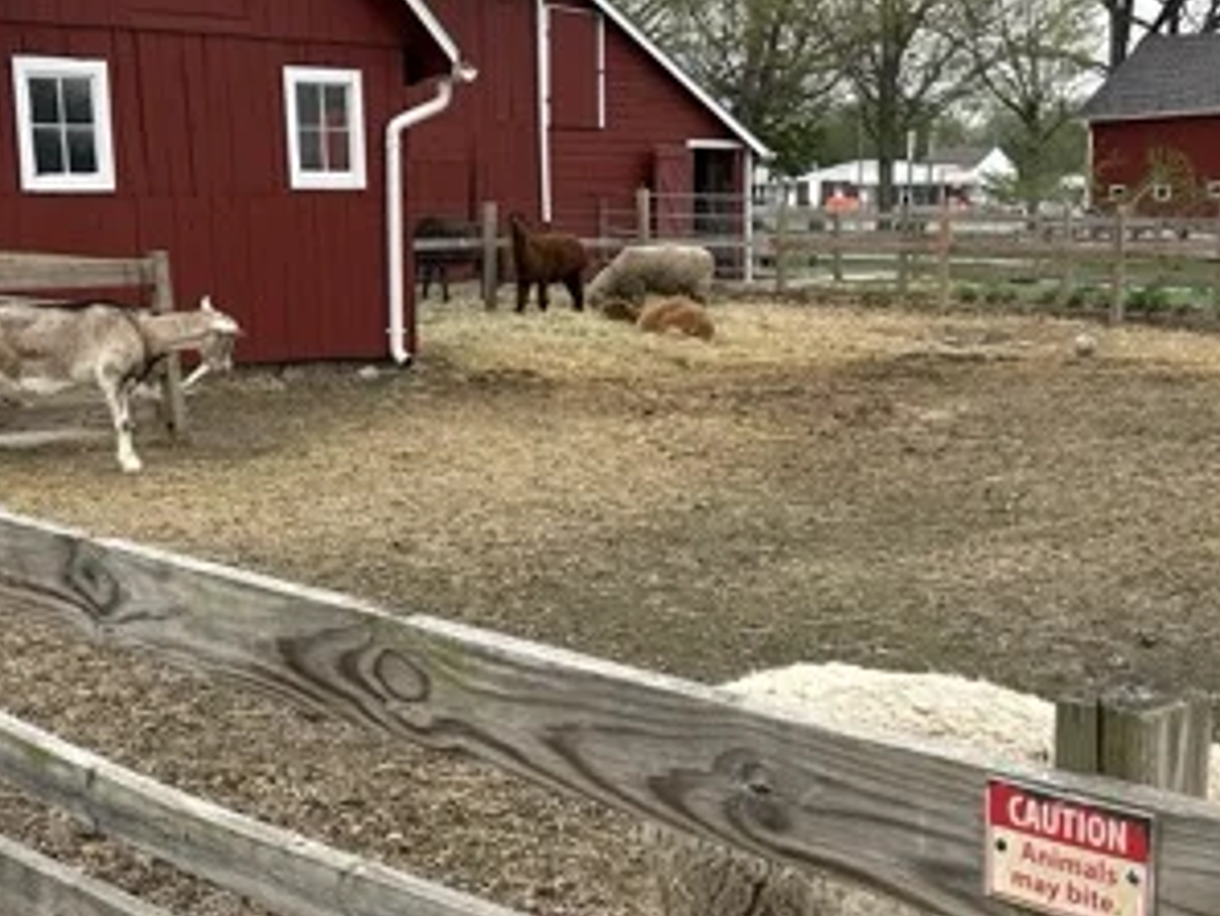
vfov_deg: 25.9
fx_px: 1974
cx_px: 628
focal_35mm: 56
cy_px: 657
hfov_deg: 34.3
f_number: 1.5
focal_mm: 5.7
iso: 50
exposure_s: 1/549
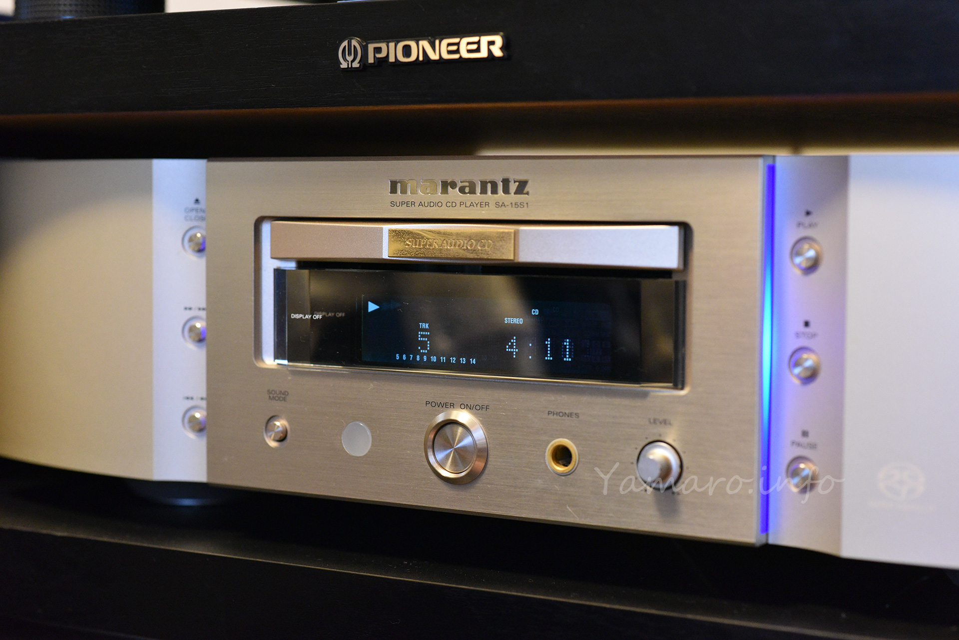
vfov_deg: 22.6
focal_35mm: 60
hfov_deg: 33.4
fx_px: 1599
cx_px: 480
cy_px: 320
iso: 5000
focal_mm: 60
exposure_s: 1/60
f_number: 5.6
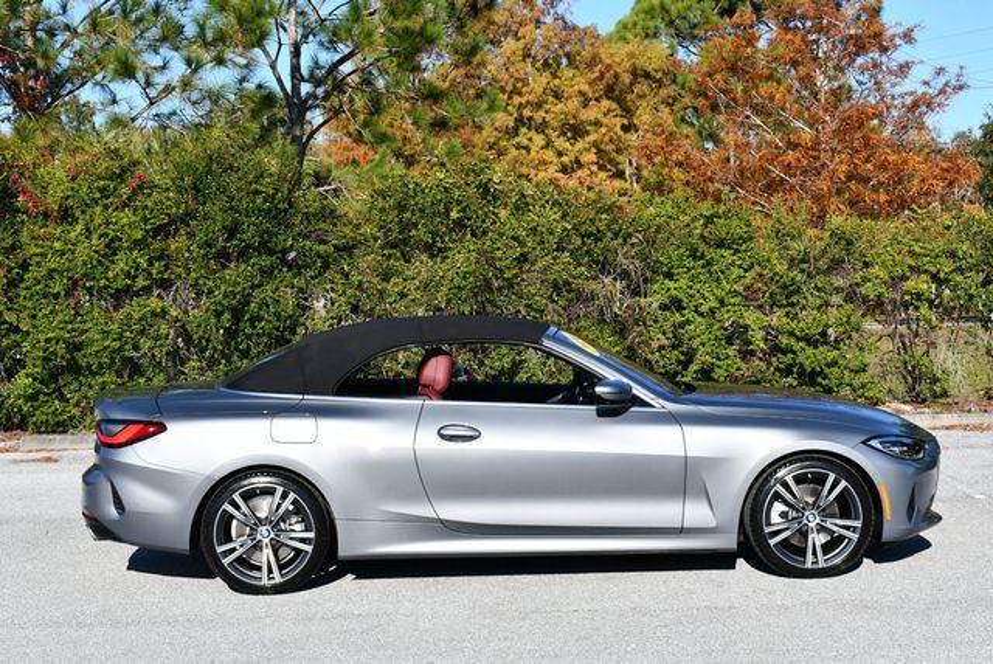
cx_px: 496
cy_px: 332
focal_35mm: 68
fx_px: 1877
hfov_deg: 29.6
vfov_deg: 20.1
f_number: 8
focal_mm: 34
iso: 100
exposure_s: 1/250
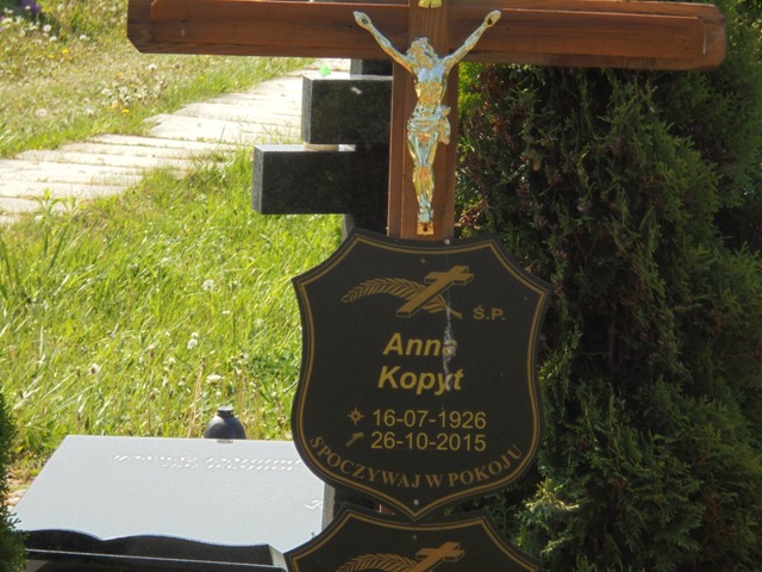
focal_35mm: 156
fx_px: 3434
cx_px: 381
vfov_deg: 9.5
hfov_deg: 12.7
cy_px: 286
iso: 100
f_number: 6.5
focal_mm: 27.6
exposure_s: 1/200
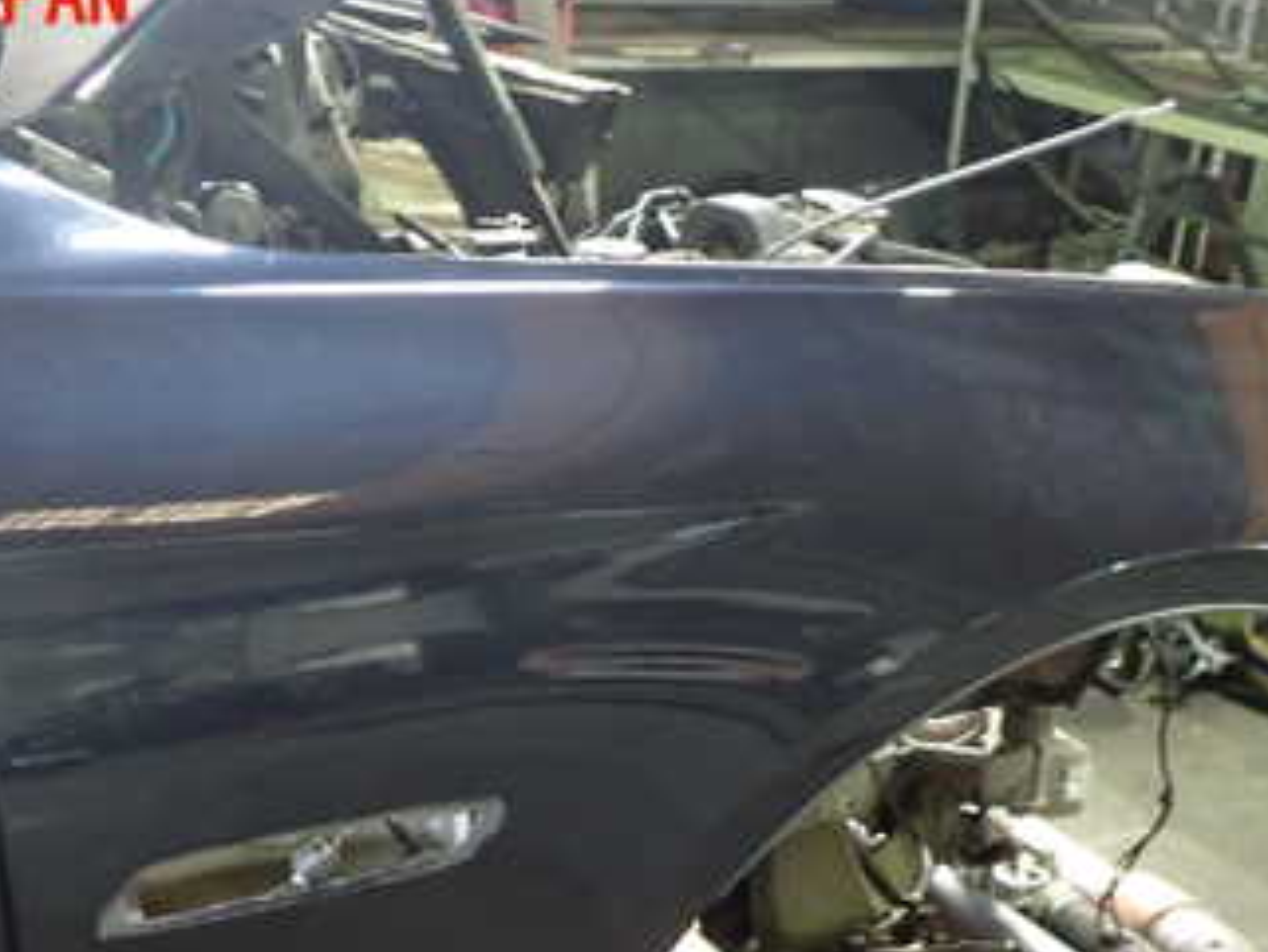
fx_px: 2052
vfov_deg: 25.4
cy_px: 837
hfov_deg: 34.3
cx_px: 596
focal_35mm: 56
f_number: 2.3
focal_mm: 5.4
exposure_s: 1/30
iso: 640
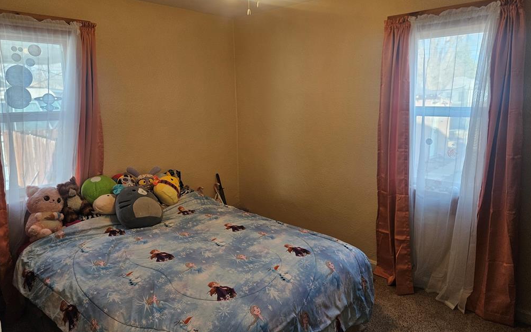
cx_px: 271
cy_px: 152
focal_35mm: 25
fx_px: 362
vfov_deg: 49.2
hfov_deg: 72.5
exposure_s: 1/120
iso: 80
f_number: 1.8
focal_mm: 5.4
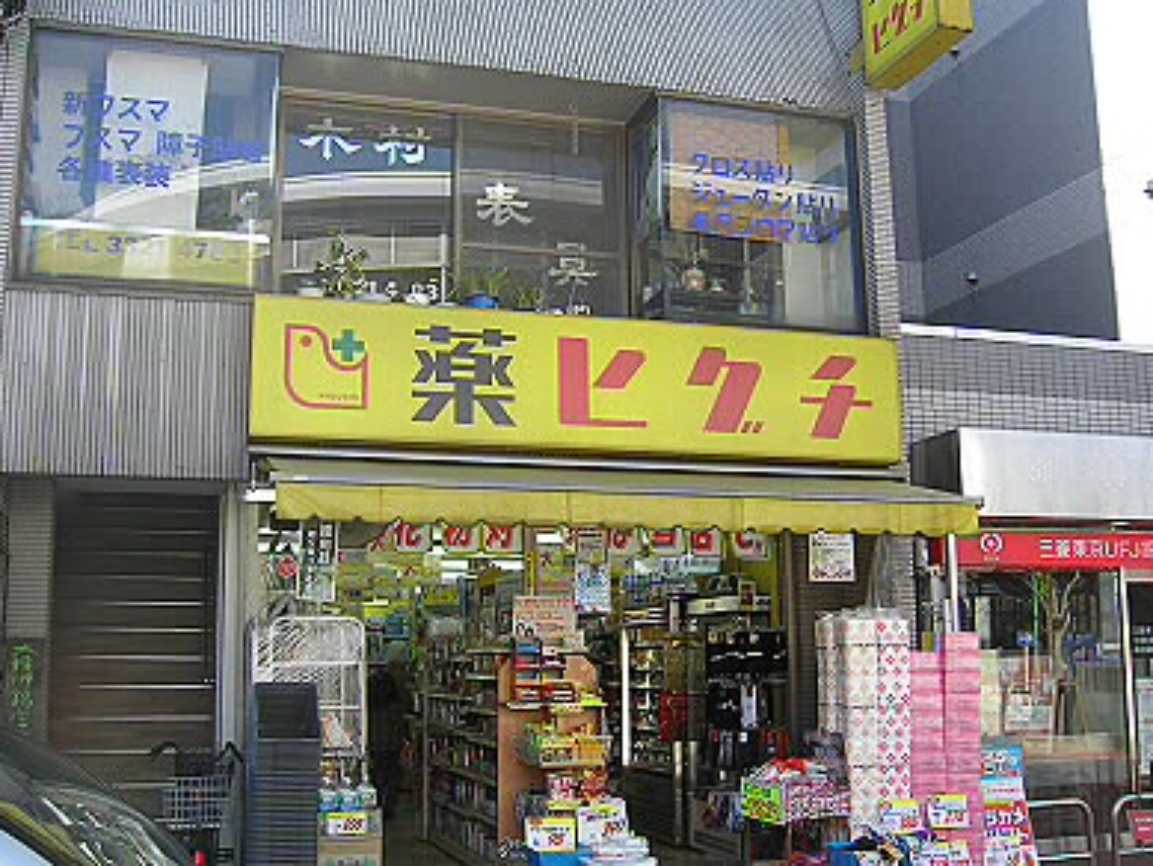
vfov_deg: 38.7
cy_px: 427
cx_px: 578
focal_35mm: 37
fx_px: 1233
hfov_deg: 50.1
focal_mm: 60
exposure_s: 1/250
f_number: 2.8
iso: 64
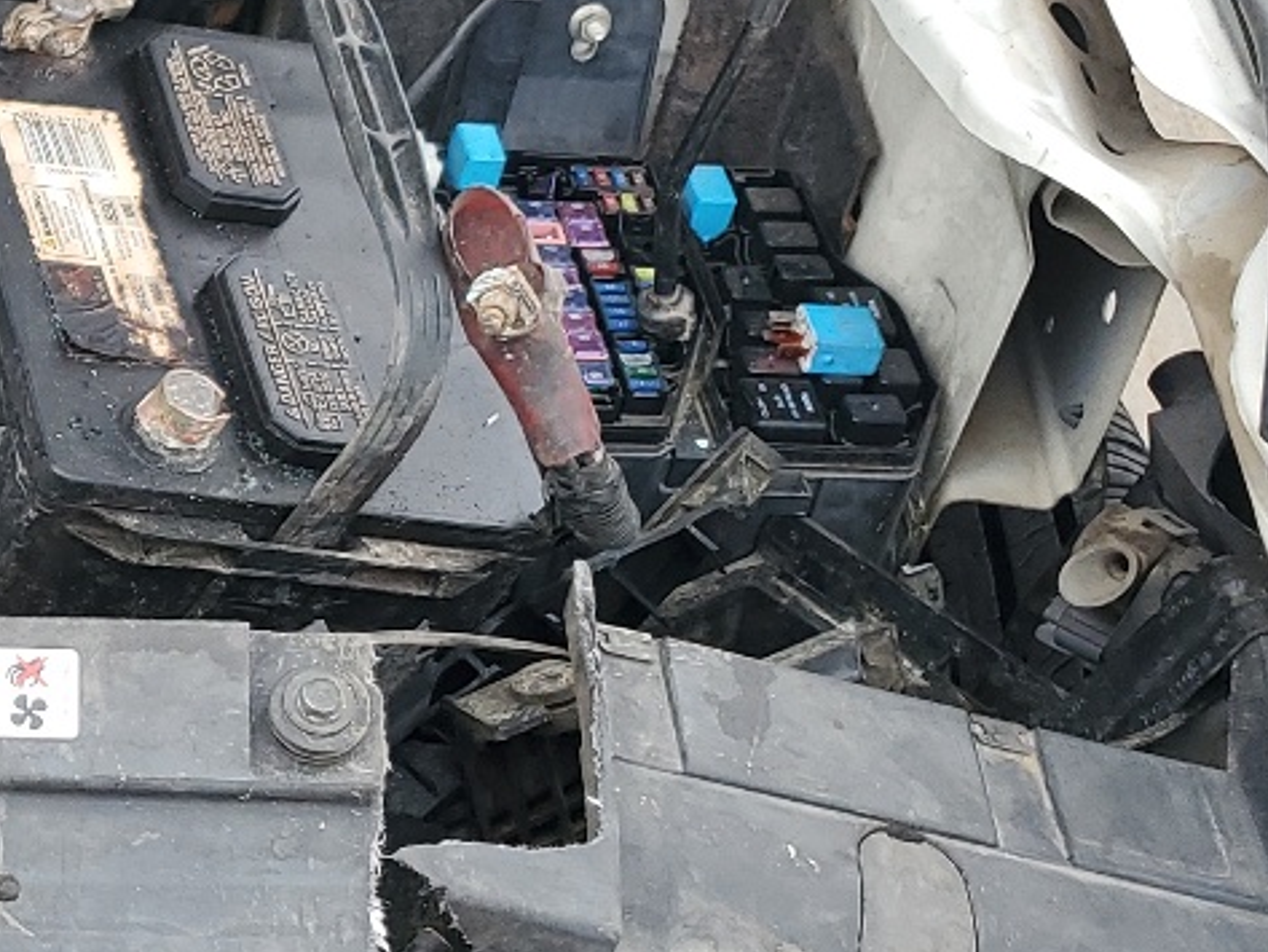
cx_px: -571
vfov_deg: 16.8
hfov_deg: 19.7
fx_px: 3224
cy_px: 550
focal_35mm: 88
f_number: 1.5
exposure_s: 1/179
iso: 50
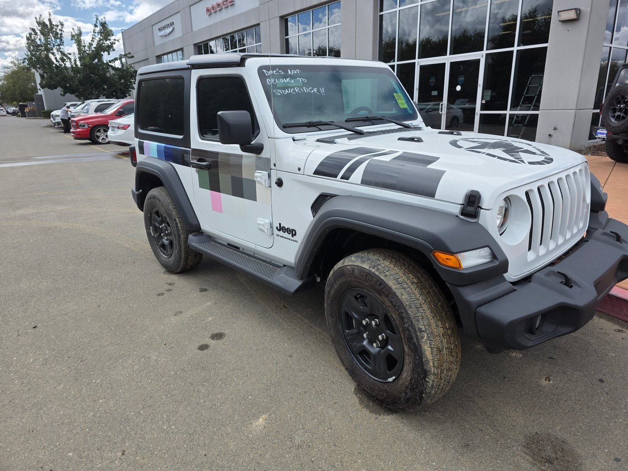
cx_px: 314
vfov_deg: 58.9
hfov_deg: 73.9
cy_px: 236
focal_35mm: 23
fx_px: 417
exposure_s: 1/4057
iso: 80
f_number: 1.7
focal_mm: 6.3
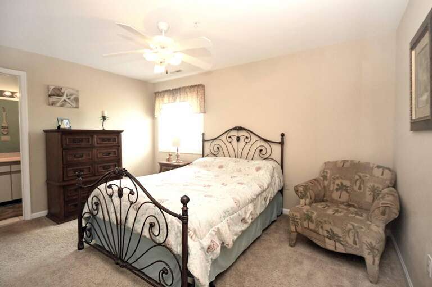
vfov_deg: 70.4
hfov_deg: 93.3
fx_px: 204
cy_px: 144
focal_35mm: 17
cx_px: 216
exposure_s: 1/125
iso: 4500
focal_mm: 11.5
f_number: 4.2
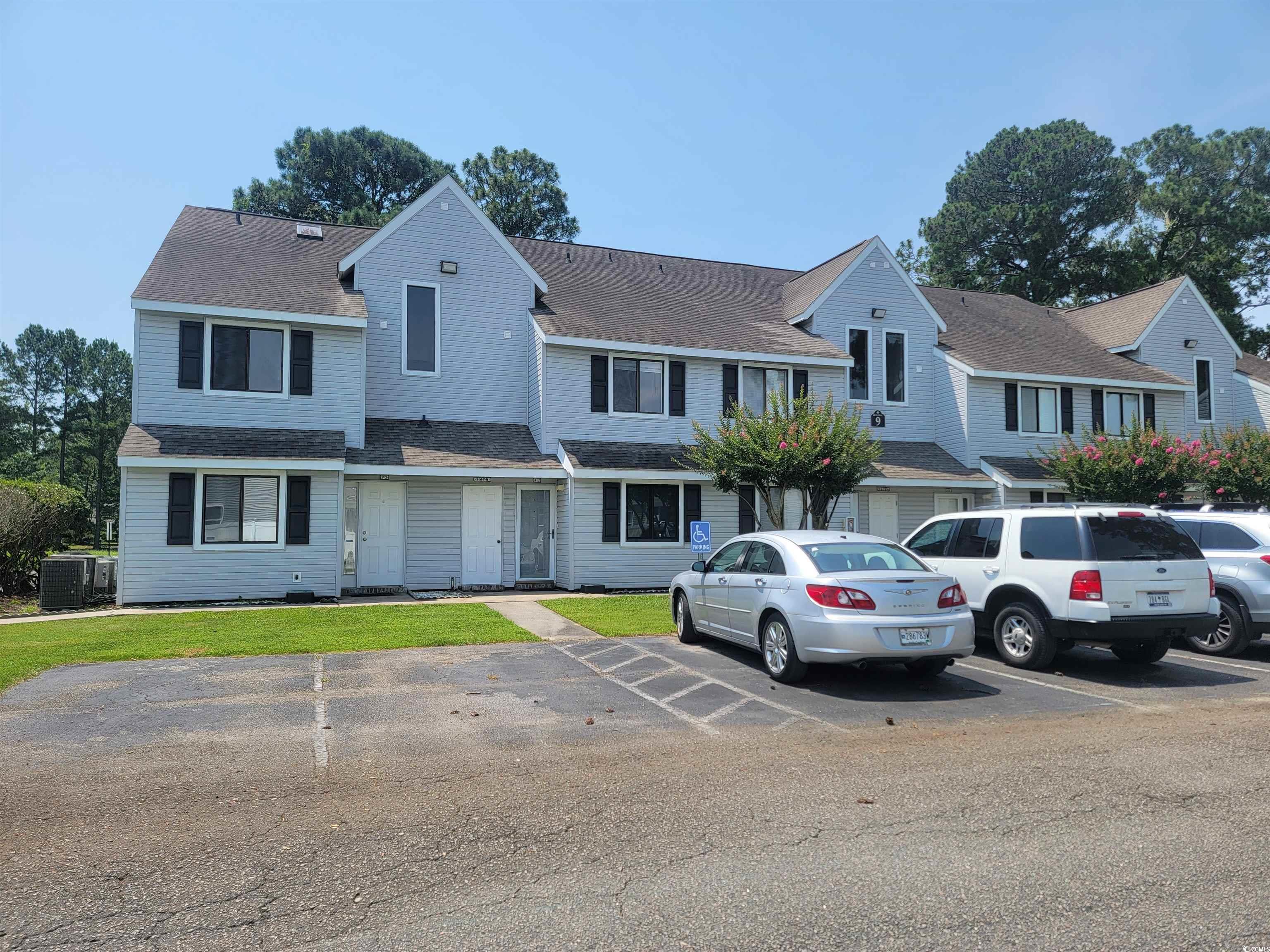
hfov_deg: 71.6
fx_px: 881
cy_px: 476
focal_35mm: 24
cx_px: 635
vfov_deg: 56.8
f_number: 1.8
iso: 16
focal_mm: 6.7
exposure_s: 1/885
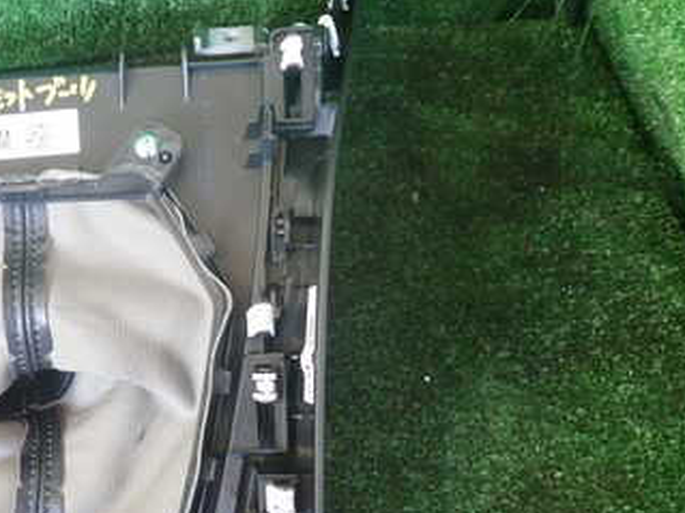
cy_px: 322
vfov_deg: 30.7
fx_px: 930
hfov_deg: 37.8
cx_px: 69
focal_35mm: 47
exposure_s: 1/40
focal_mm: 4.5
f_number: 2
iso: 200
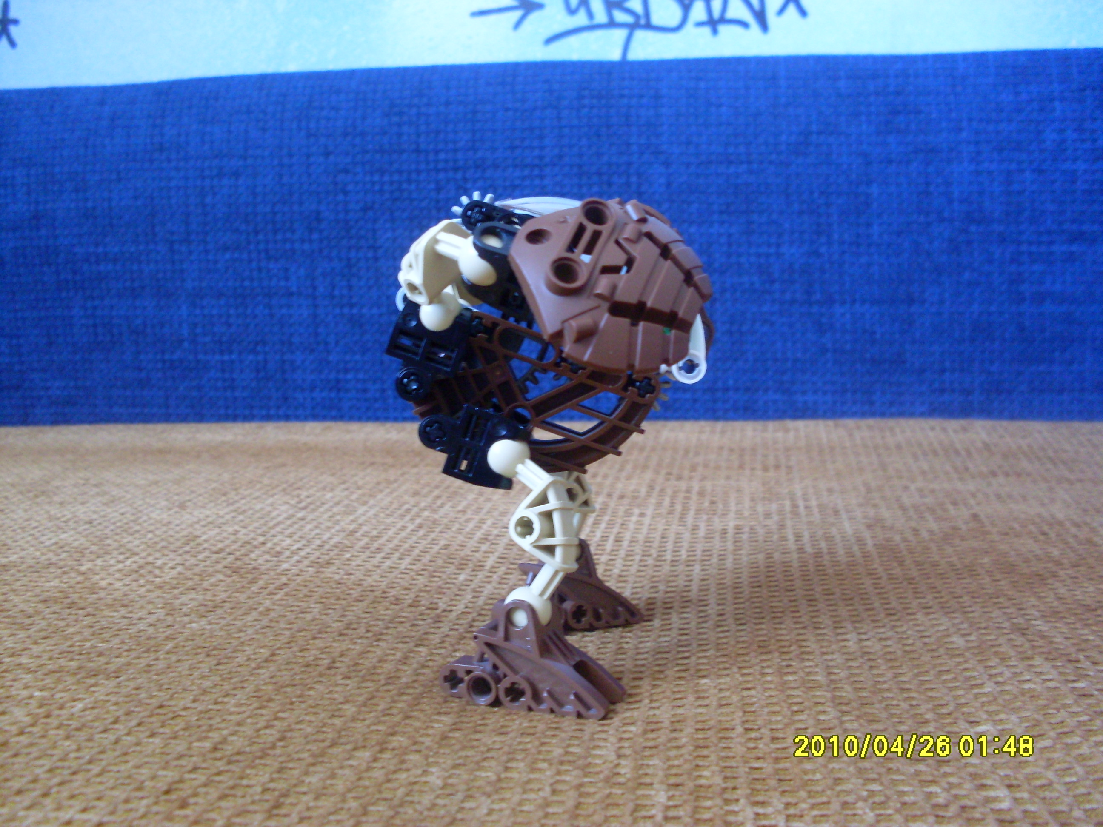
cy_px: 414
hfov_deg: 49.0
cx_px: 552
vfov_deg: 37.7
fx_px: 1211
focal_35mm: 38
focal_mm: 6.3
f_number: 2.8
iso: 200
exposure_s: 1/10
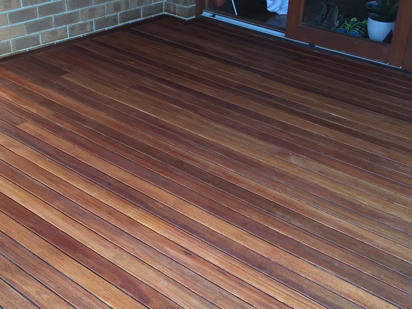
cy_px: 279
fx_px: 643
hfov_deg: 35.5
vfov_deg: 26.1
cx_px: 172
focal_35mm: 54
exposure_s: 1/50
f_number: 2.2
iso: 32
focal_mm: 4.15
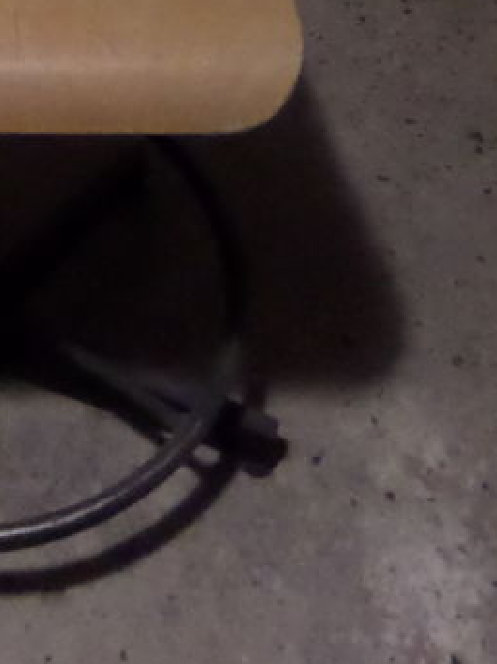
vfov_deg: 25.1
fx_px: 1341
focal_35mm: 70
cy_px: -124
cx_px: -54
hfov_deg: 20.0
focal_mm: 4
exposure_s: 1/15
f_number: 3.2
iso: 800
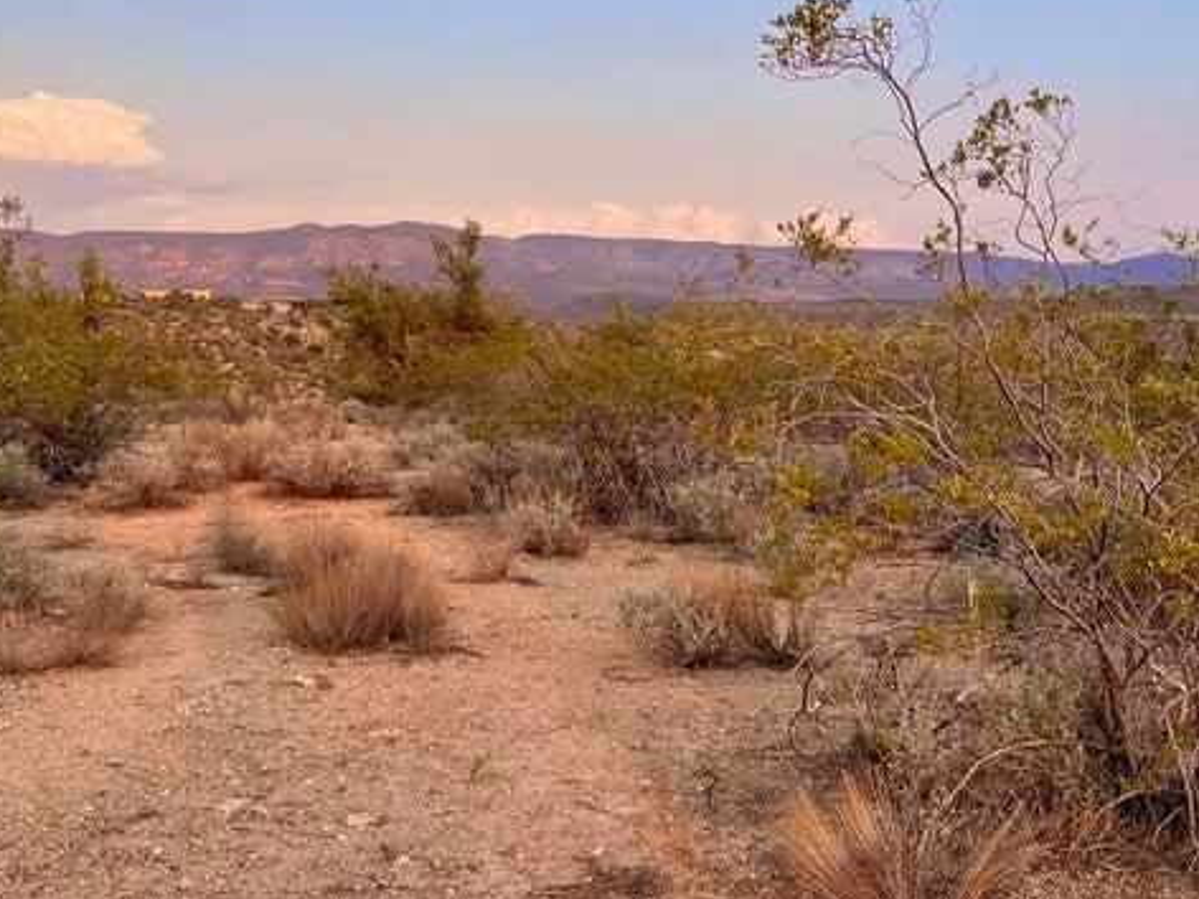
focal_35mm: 47
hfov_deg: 40.4
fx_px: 1628
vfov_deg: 30.8
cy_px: 383
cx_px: 619
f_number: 1.6
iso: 50
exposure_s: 1/787
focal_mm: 5.1
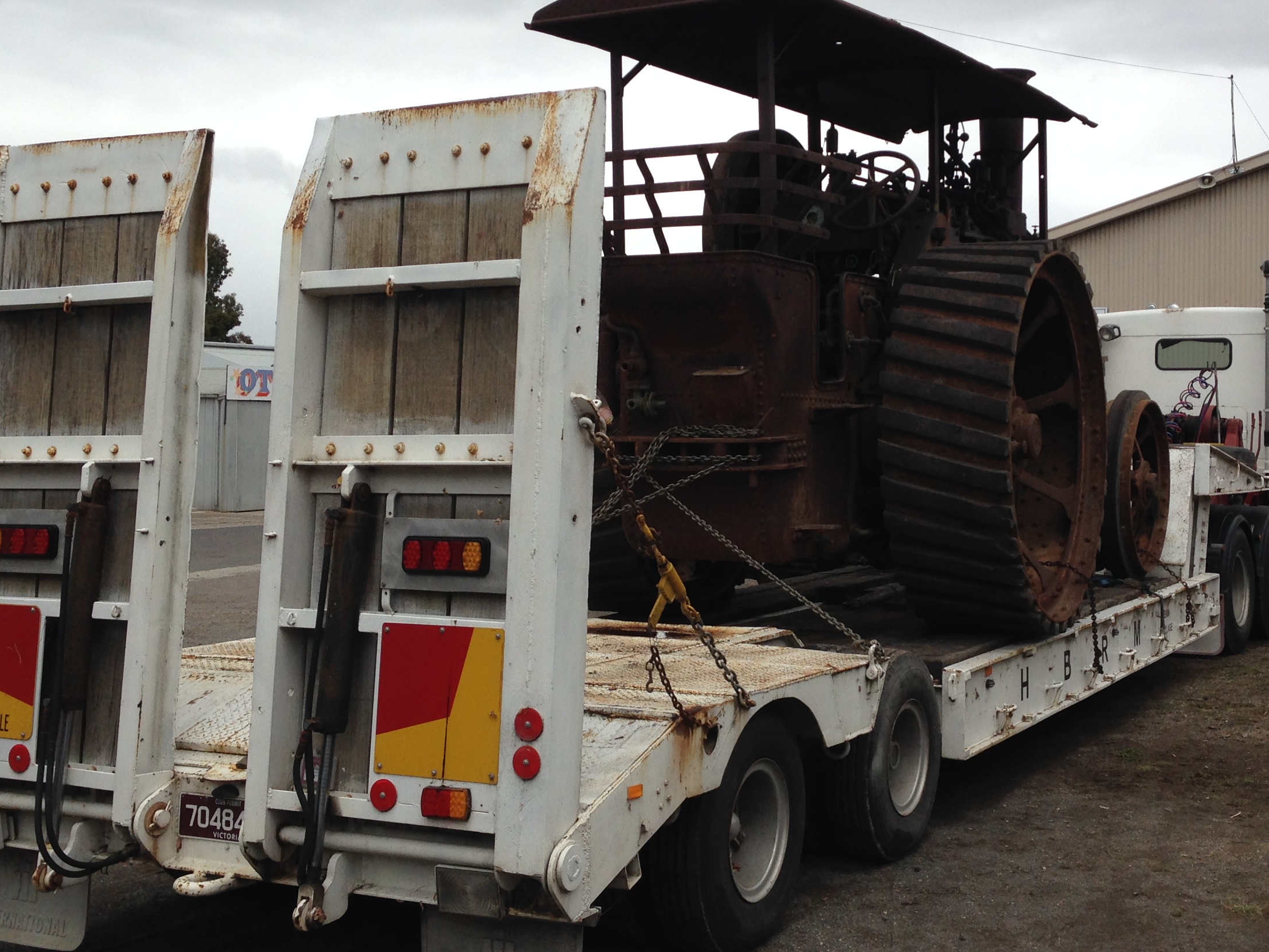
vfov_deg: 29.6
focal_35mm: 49
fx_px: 1797
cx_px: 770
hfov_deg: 38.7
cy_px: 393
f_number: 2.4
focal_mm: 4.12
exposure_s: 1/1642
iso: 50
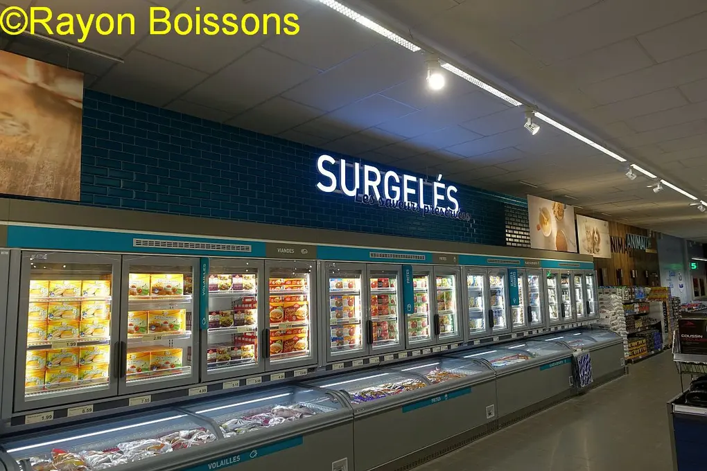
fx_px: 471
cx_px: 354
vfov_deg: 53.1
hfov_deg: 73.7
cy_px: 236
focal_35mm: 24
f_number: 2.8
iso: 250
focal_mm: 8.8
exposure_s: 1/160
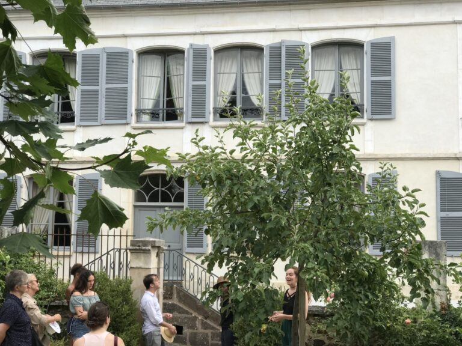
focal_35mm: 57
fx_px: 761
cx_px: 231
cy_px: 173
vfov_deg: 25.7
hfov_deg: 33.8
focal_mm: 6.6
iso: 20
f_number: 2.8
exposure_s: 1/429
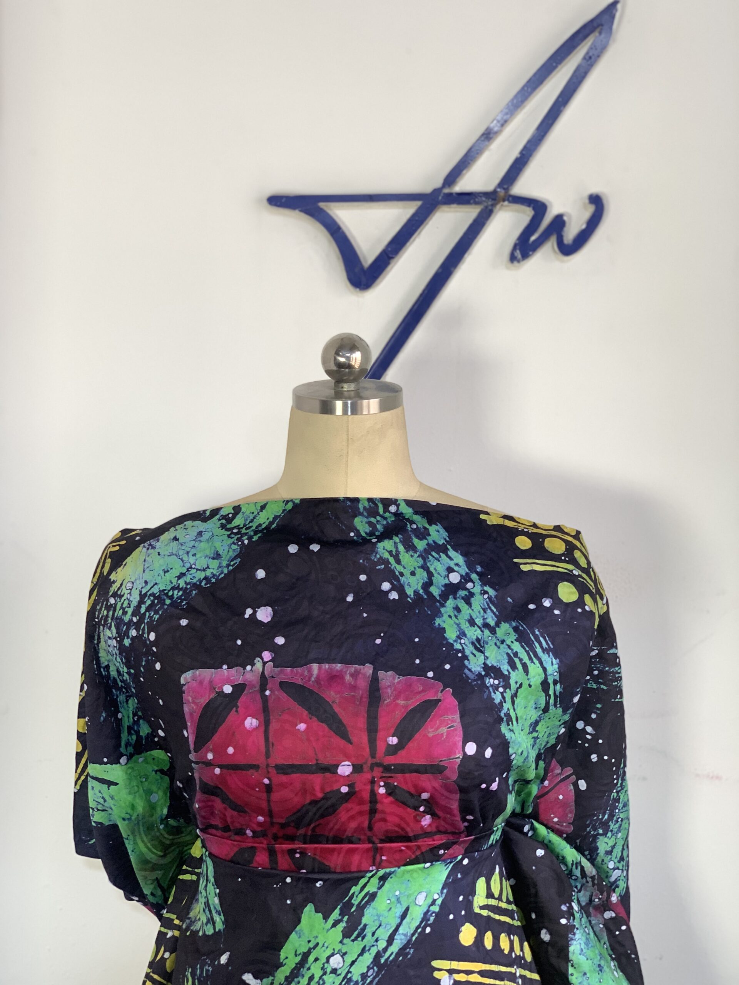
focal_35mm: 52
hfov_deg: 28.0
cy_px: 492
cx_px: 370
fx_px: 1480
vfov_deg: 36.8
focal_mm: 6
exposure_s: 1/102
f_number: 2.4
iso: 80
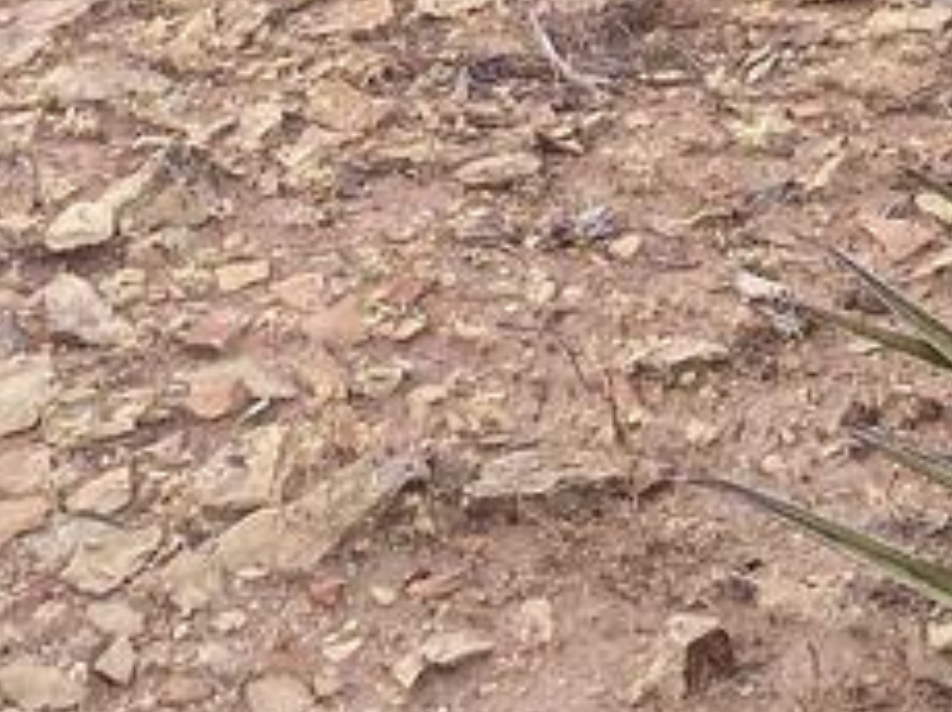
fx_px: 2857
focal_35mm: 104
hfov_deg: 18.3
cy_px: -526
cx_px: 1000
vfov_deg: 13.0
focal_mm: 3.99
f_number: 1.8
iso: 80
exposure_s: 1/121
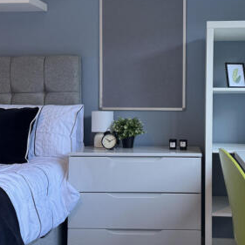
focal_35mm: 44
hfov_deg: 37.6
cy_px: 108
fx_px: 352
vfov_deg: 38.3
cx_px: 178
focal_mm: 6.76
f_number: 1.78
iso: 160
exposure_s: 1/100
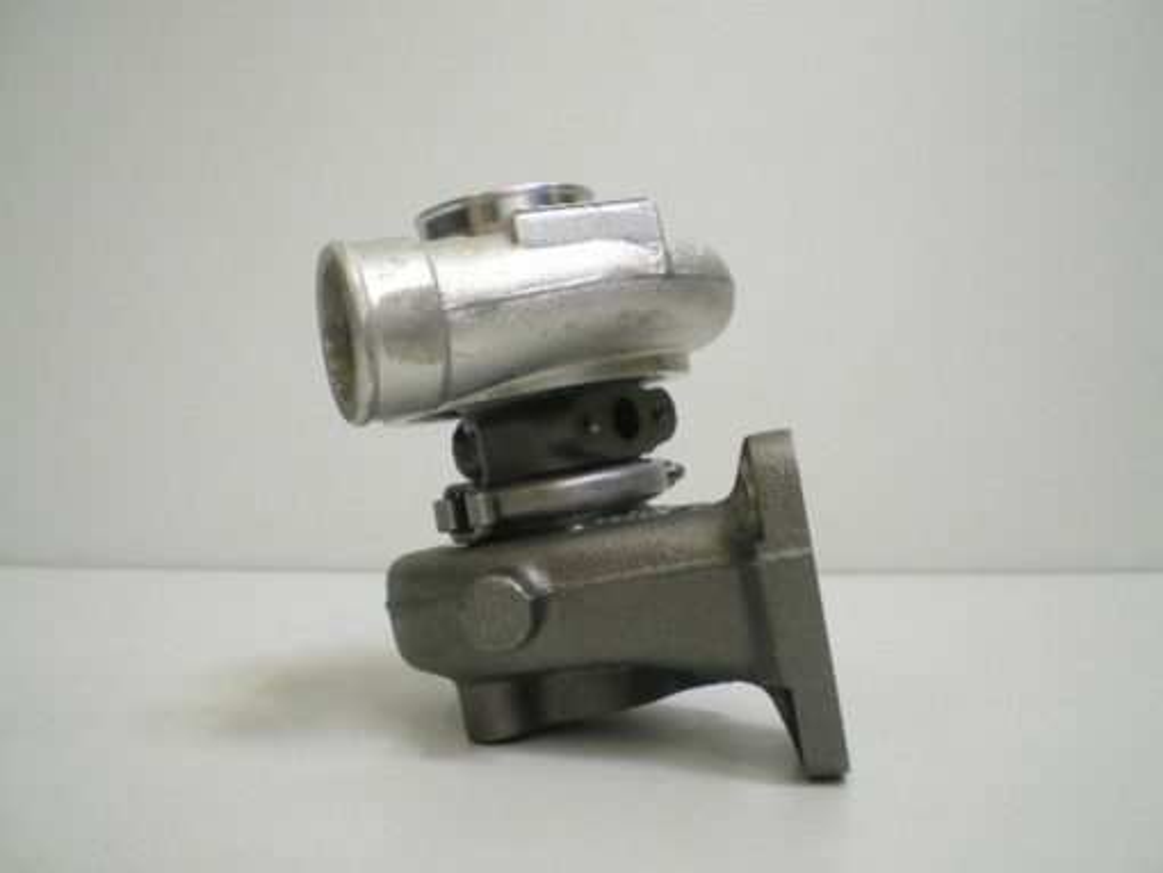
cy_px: 436
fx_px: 1277
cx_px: 582
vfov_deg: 37.8
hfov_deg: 49.0
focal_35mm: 38
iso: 400
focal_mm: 6.3
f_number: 3.1
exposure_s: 1/20
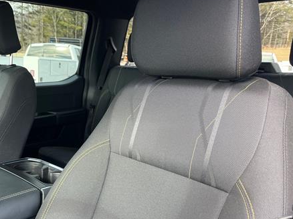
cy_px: 128
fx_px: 321
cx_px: 96
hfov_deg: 48.1
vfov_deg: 37.6
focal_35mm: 38
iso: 50
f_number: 1.6
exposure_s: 1/122
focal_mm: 5.1
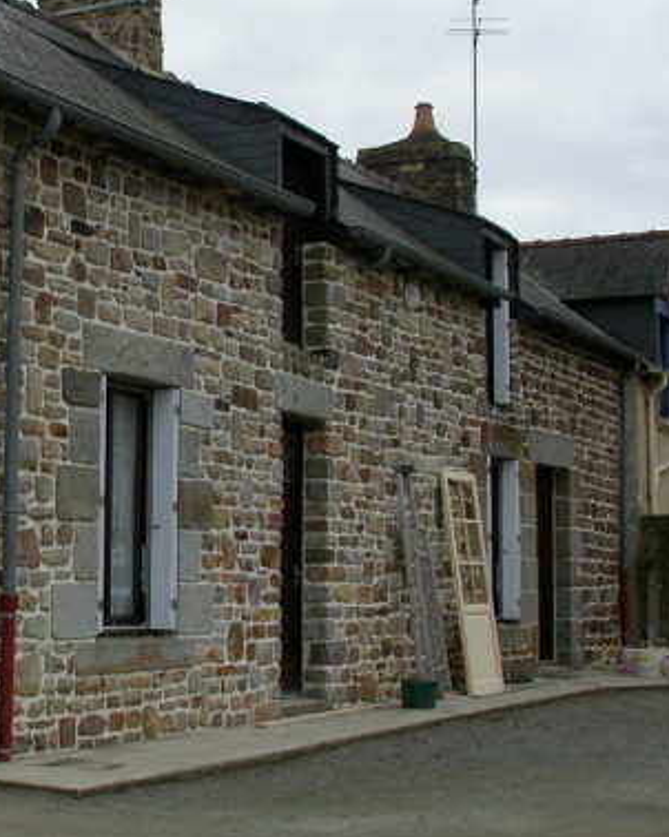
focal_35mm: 67
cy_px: 337
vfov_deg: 28.3
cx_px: 18
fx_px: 1660
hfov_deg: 22.0
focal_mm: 7.85
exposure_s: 1/141
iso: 100
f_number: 5.3
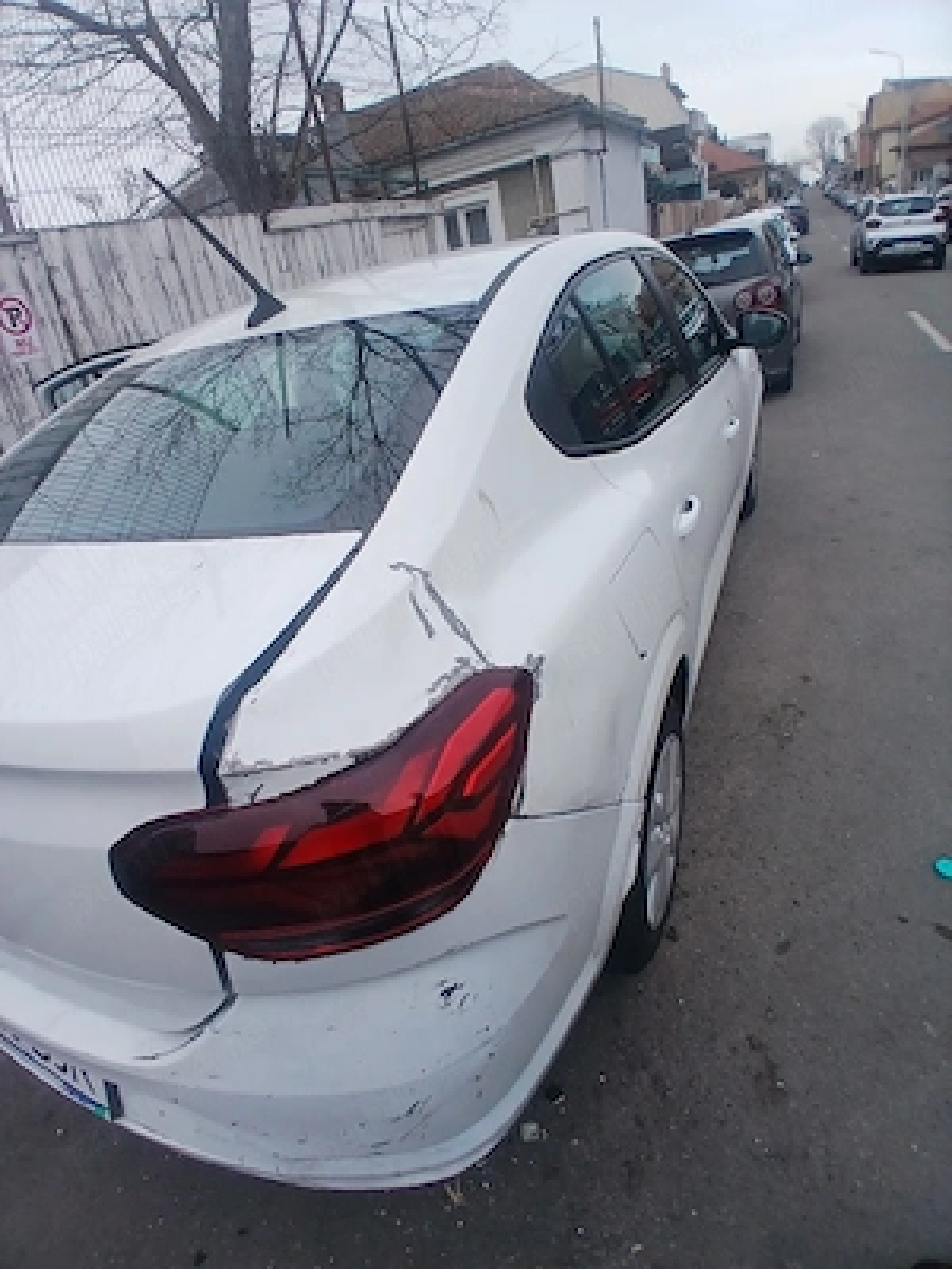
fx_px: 623
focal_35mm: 17
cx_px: 476
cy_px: 634
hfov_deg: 74.7
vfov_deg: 91.0
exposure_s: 1/588
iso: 50
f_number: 2.2
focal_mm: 1.4
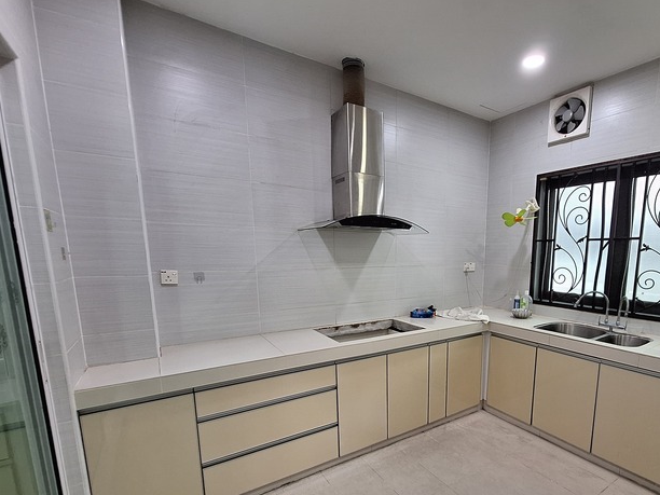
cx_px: 412
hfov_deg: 89.2
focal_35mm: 17
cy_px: 301
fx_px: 324
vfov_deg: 73.8
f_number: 2.2
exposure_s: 1/50
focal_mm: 1.74
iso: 125
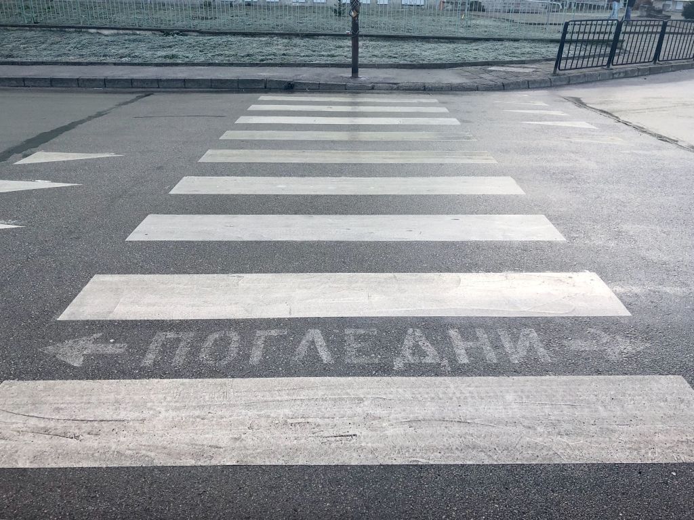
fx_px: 561
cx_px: 347
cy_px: 260
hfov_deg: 63.4
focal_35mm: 28
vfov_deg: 49.7
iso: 20
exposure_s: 1/214
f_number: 1.8
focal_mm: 3.99
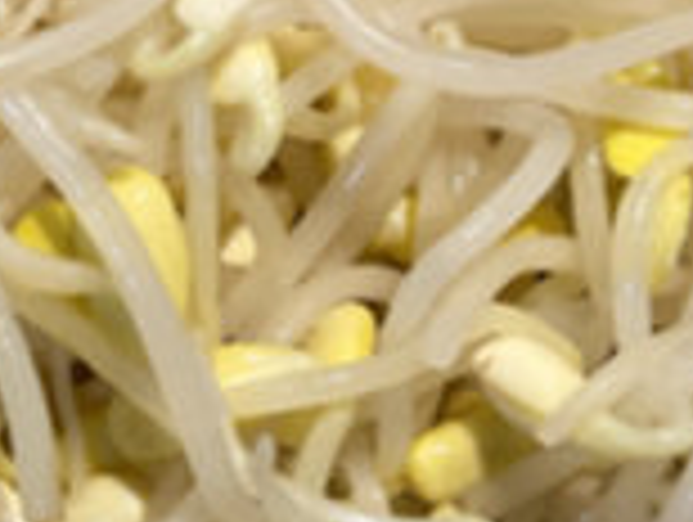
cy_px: 360
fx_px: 2025
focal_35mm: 101
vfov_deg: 14.7
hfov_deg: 17.5
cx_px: -338
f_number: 1.6
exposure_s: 1/120
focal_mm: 4.2
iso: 100
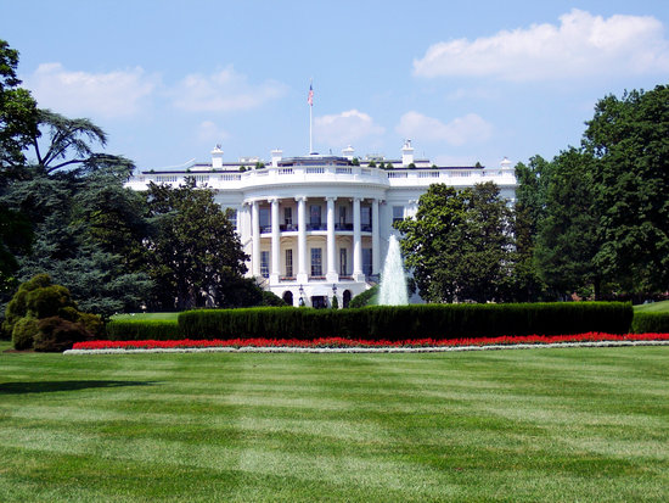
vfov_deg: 14.2
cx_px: 334
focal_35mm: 104
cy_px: 252
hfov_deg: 18.9
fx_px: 2011
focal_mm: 21.3
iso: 100
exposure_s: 1/500
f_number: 4.8
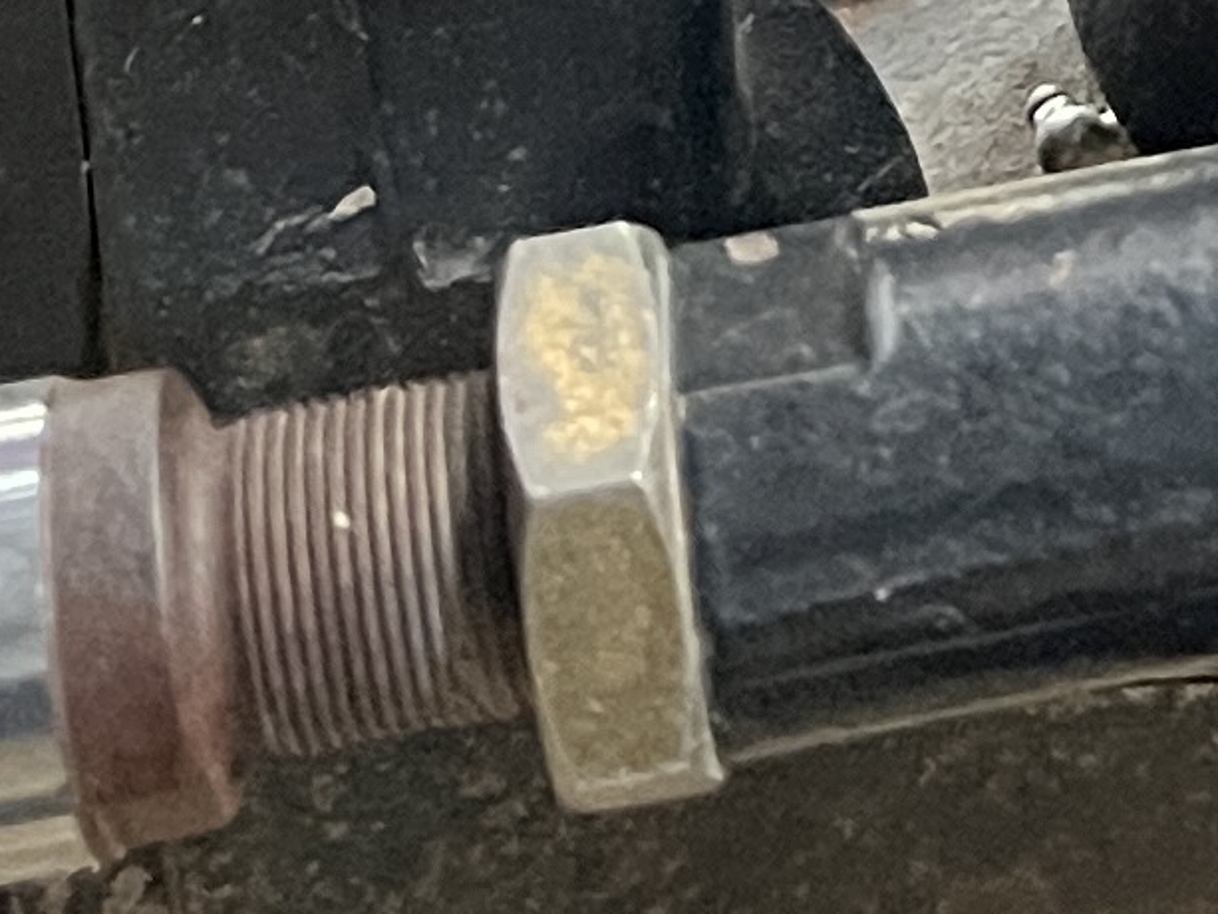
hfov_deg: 11.1
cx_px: 1862
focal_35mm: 171
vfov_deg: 7.9
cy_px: -1423
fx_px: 6018
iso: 500
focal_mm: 5.1
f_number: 1.6
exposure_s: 1/60
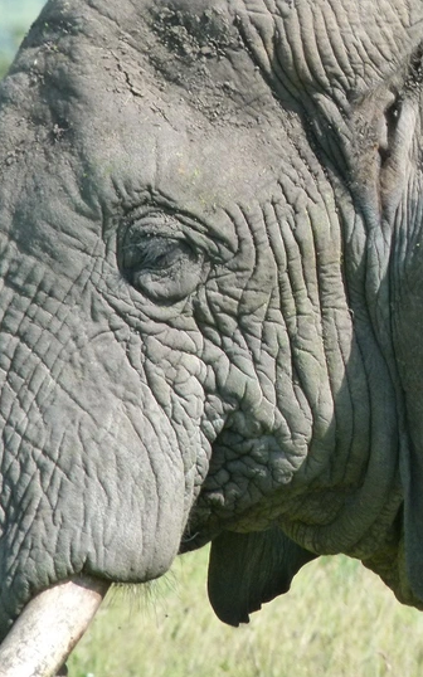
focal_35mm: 1008
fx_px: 18603
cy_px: 338
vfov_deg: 2.1
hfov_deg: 1.3
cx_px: 244
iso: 160
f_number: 5.2
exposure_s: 1/200
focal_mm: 108
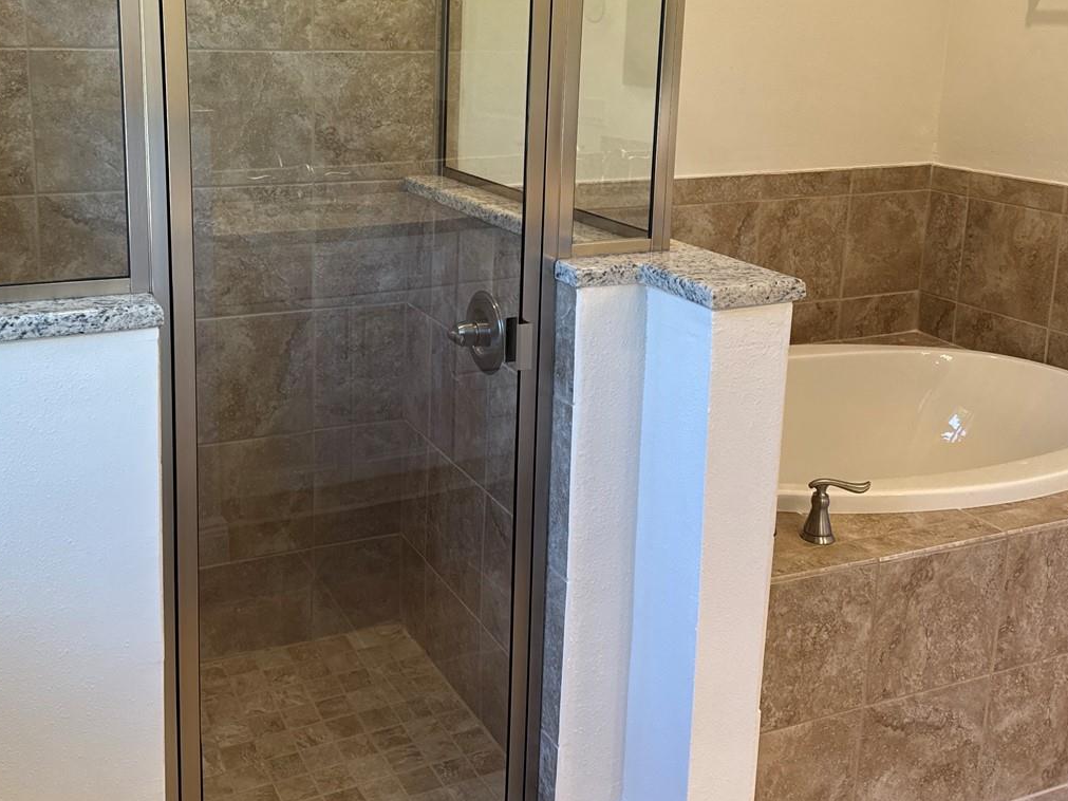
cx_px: 425
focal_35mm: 38
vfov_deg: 37.2
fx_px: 1172
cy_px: 244
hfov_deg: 48.7
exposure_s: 1/120
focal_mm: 6.76
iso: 125
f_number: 1.78
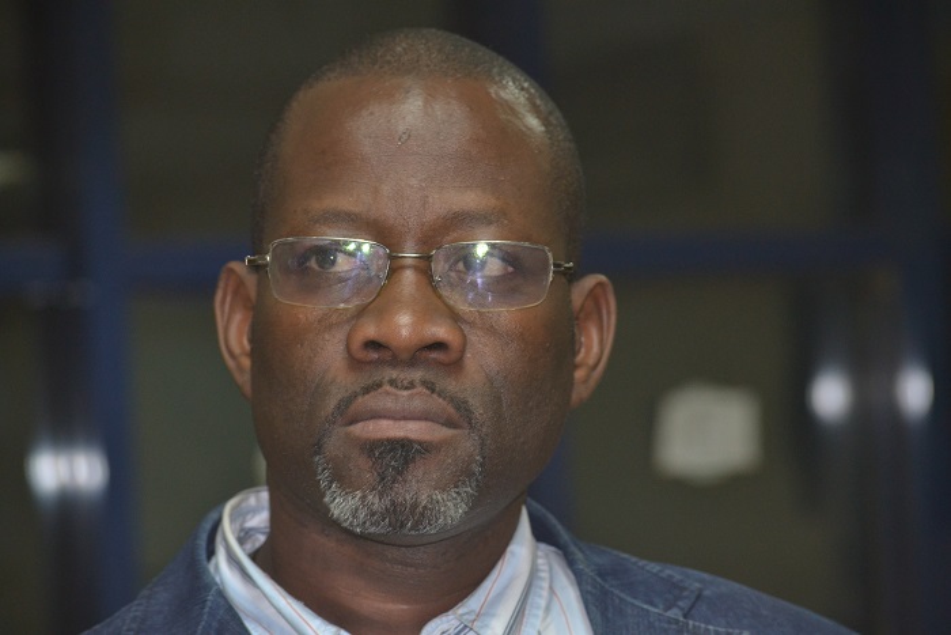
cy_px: 318
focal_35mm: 112
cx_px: 476
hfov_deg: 18.2
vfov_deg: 12.2
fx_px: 2972
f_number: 4.2
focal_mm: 75
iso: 800
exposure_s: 1/30
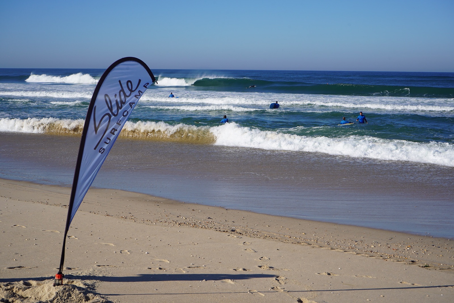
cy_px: 152
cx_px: 227
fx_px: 731
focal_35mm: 58
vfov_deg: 23.4
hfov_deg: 34.5
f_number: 11
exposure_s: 1/250
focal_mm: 58
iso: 100
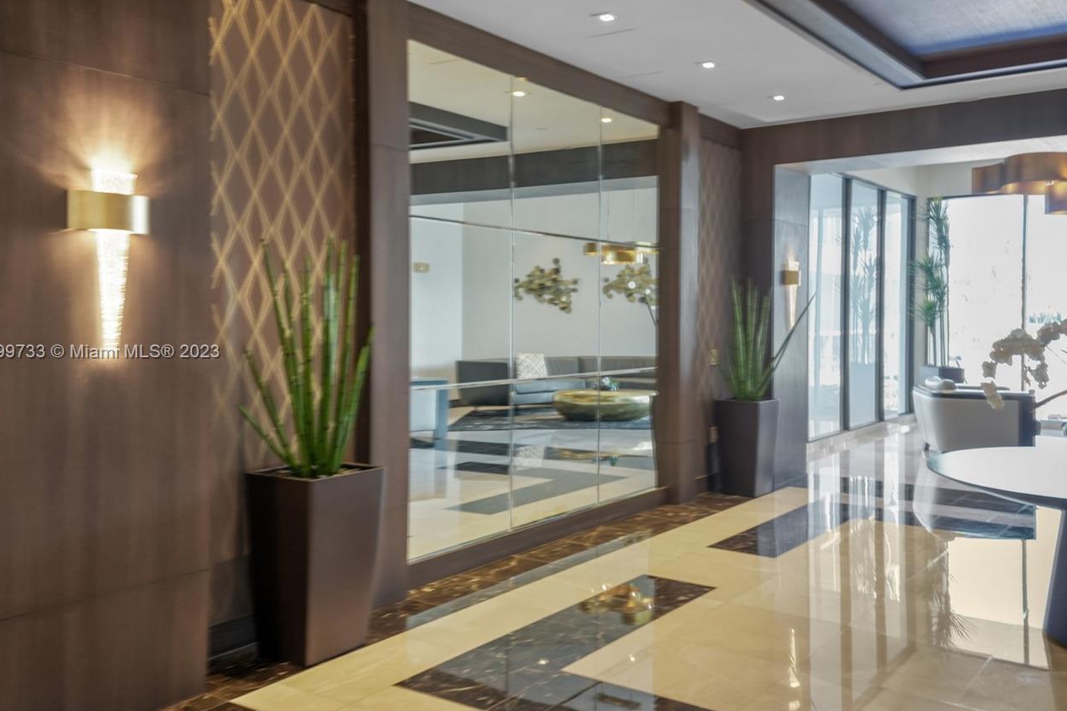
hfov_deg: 56.4
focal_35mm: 33
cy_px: 353
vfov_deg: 39.5
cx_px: 626
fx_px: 989
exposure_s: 1/3
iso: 250
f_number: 5.6
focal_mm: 26.3
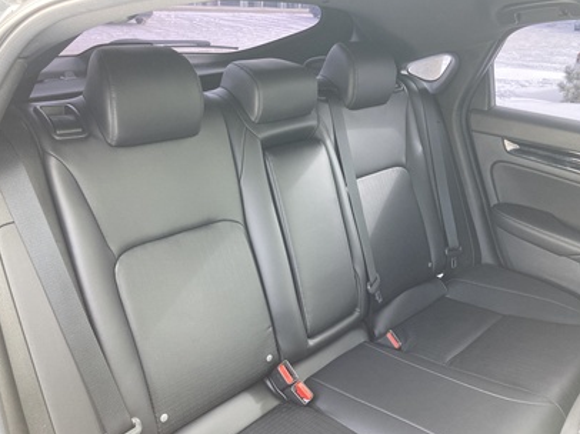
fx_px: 486
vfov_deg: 48.2
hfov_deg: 61.7
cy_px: 219
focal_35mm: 29
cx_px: 283
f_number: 1.8
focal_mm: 3.99
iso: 80
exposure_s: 1/83
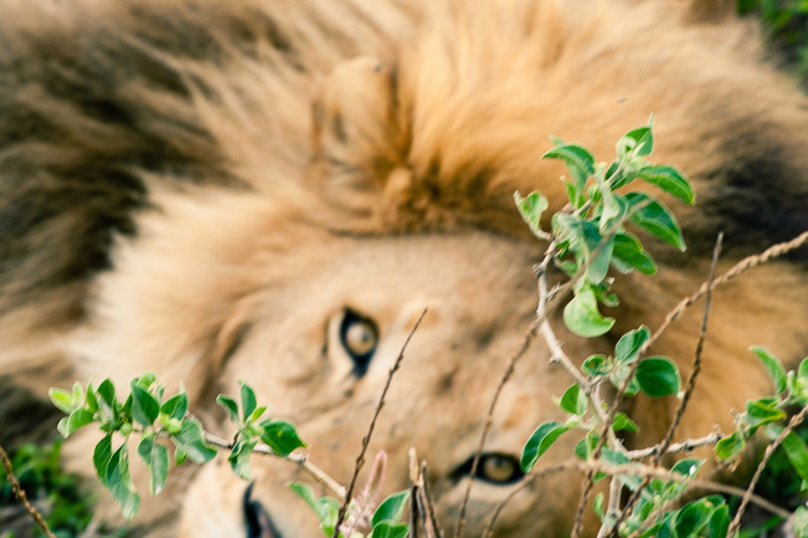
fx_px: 7939
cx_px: 336
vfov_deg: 3.9
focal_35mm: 354
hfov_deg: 5.8
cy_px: 219
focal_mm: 160
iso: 200
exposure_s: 1/160
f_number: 7.1
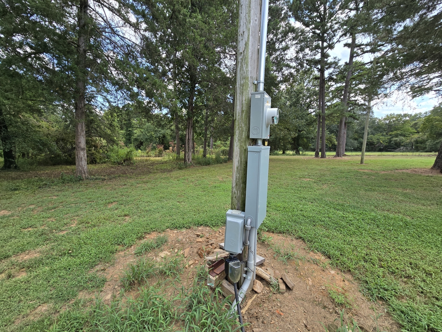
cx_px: 221
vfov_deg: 89.9
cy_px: 166
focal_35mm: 13
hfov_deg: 106.2
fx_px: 166
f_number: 2.2
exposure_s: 1/518
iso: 50
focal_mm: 2.2
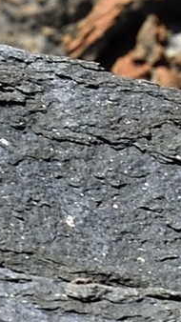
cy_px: 407
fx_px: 12685
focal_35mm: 1486
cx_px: -564
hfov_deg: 0.8
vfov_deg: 1.5
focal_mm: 200
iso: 400
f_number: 8
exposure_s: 1/800
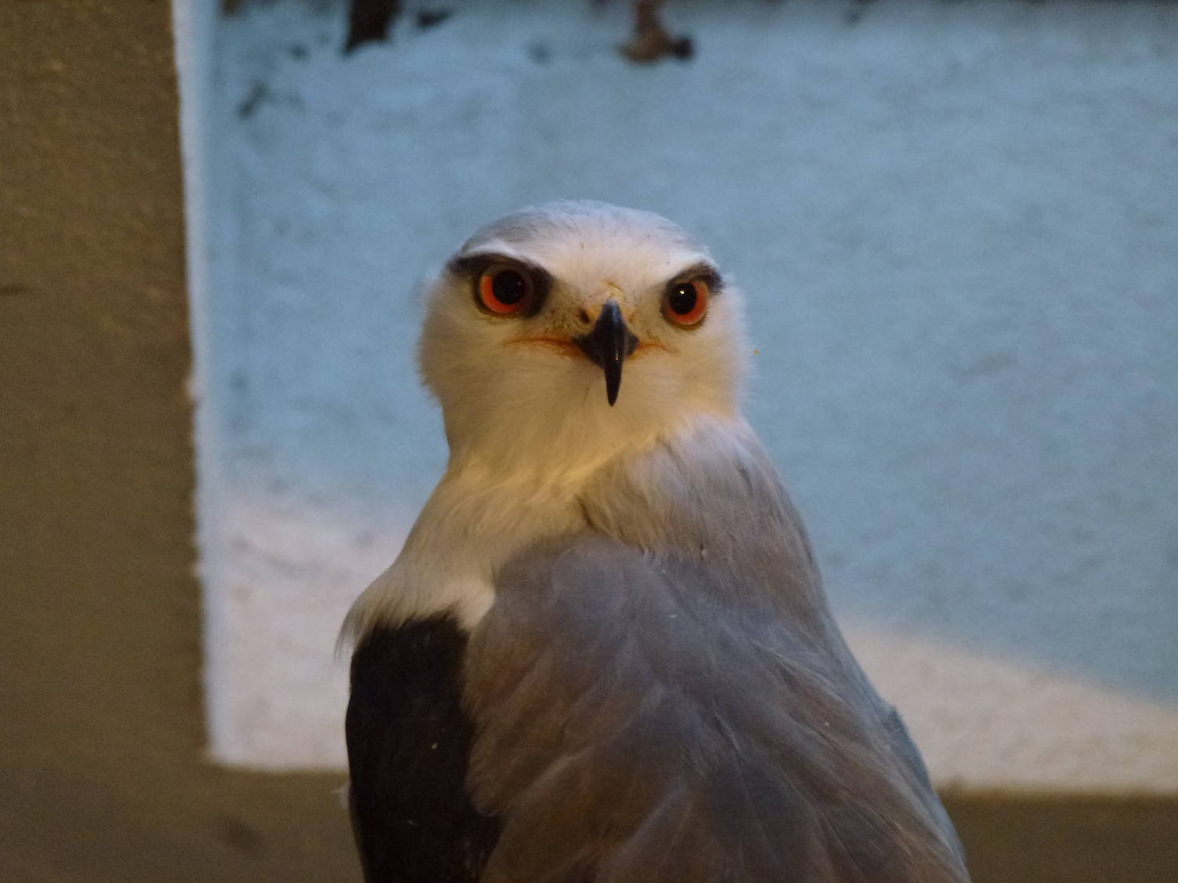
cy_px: 415
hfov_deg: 4.8
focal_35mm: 412
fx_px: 14019
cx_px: 604
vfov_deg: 3.6
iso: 400
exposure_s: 1/8
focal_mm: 68.8
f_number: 5.9
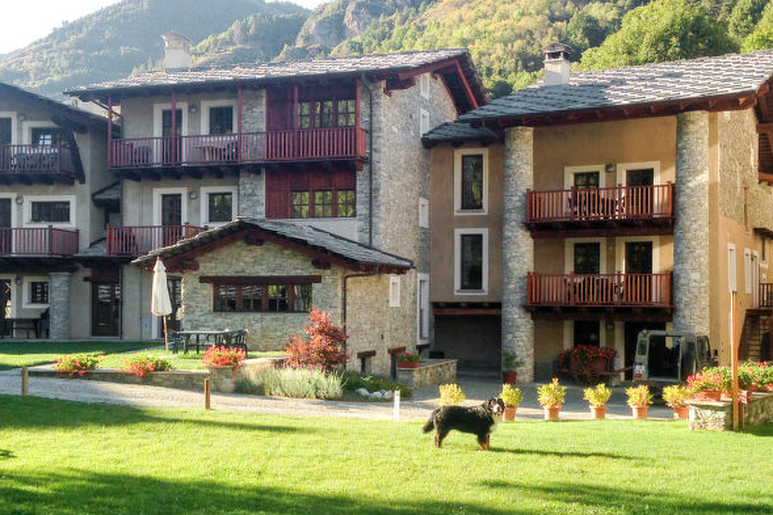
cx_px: 362
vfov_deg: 30.5
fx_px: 945
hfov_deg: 44.5
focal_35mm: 44
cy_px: 248
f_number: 2.4
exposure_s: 1/281
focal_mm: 4.12
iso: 50
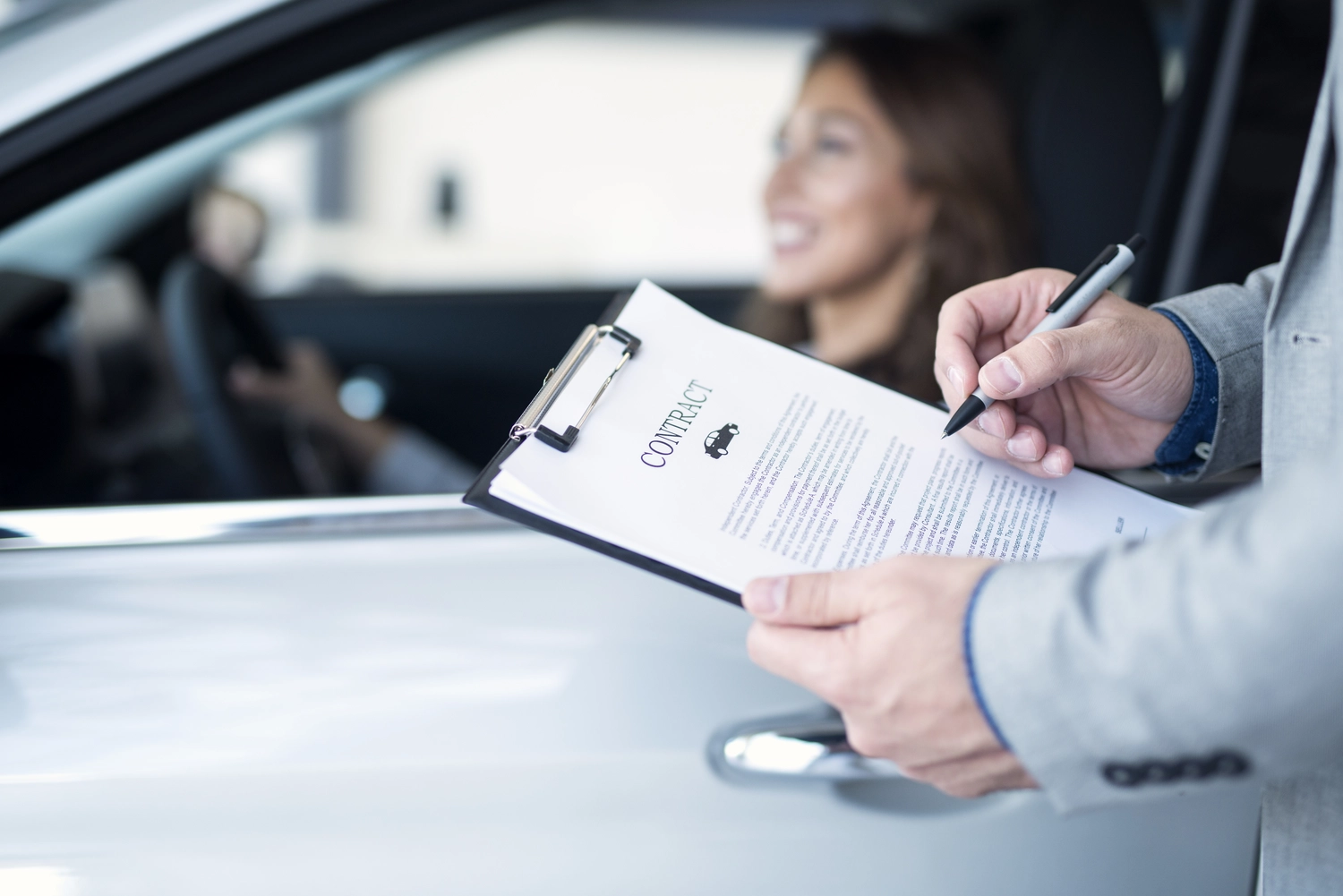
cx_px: 672
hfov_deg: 39.6
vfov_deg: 27.0
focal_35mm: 50
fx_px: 1866
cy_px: 448
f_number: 1.8
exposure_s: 1/320
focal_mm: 50
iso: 320
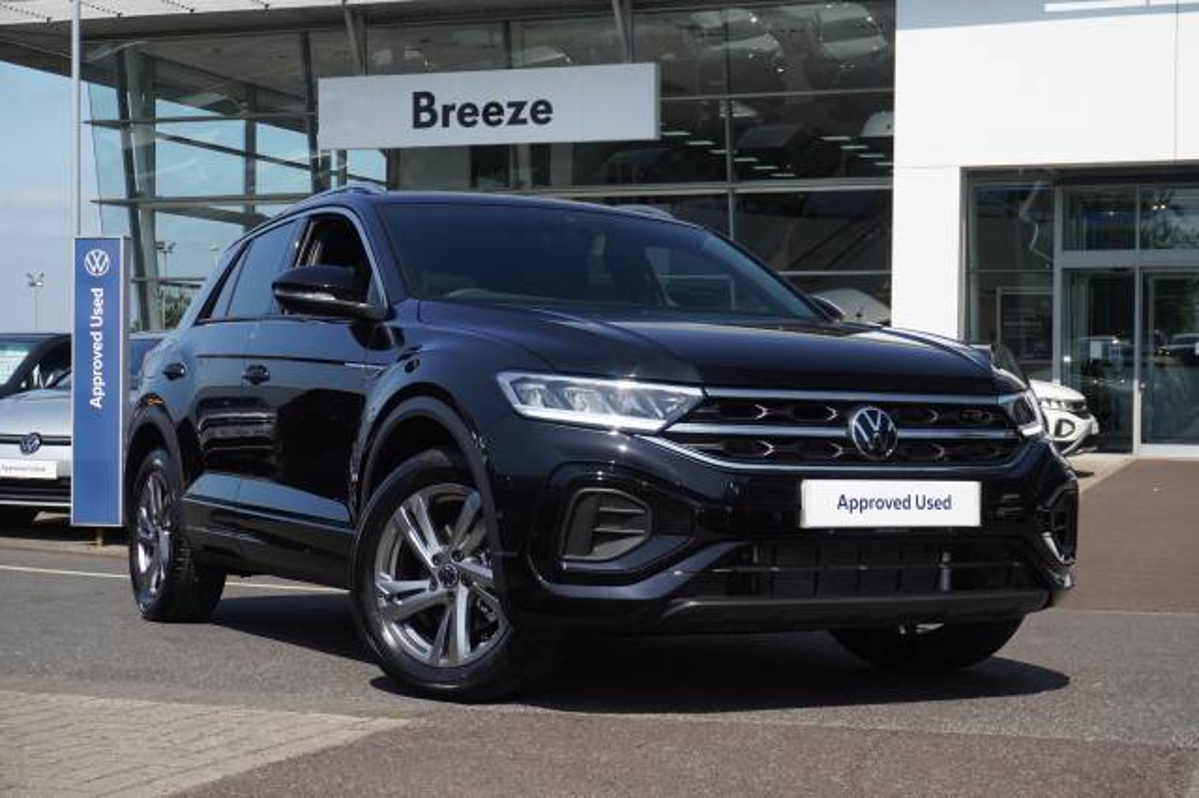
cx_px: 600
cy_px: 399
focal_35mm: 57
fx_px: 1897
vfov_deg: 23.8
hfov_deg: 35.1
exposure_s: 1/1500
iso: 800
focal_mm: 38
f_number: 8
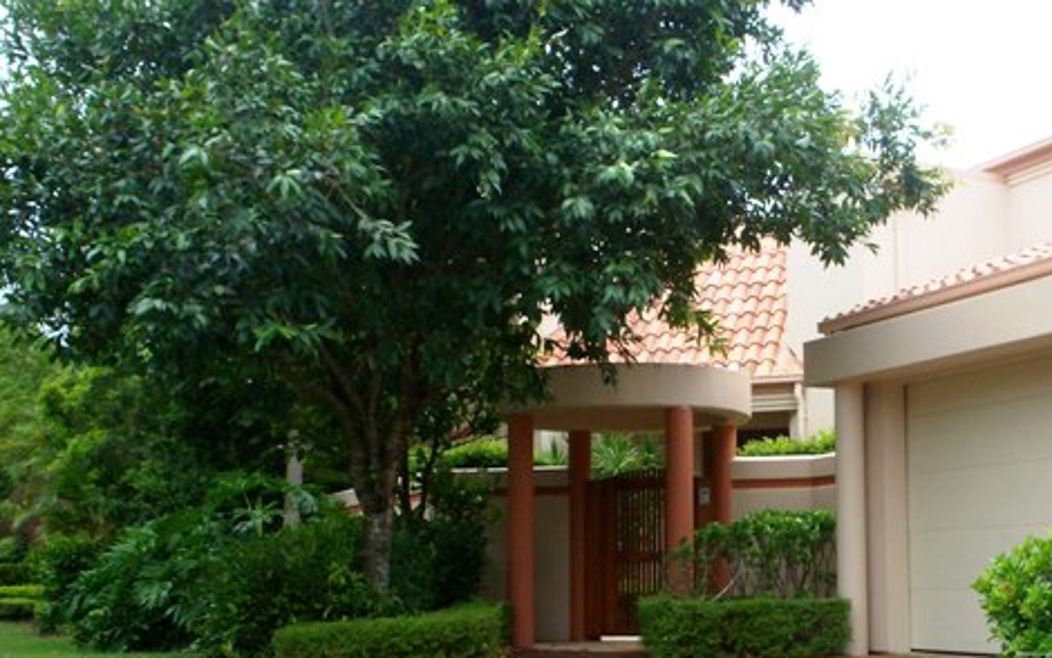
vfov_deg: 24.7
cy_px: 448
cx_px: 678
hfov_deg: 38.5
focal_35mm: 52
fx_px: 1491
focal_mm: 5.9
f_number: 4.5
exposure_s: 1/426
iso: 100
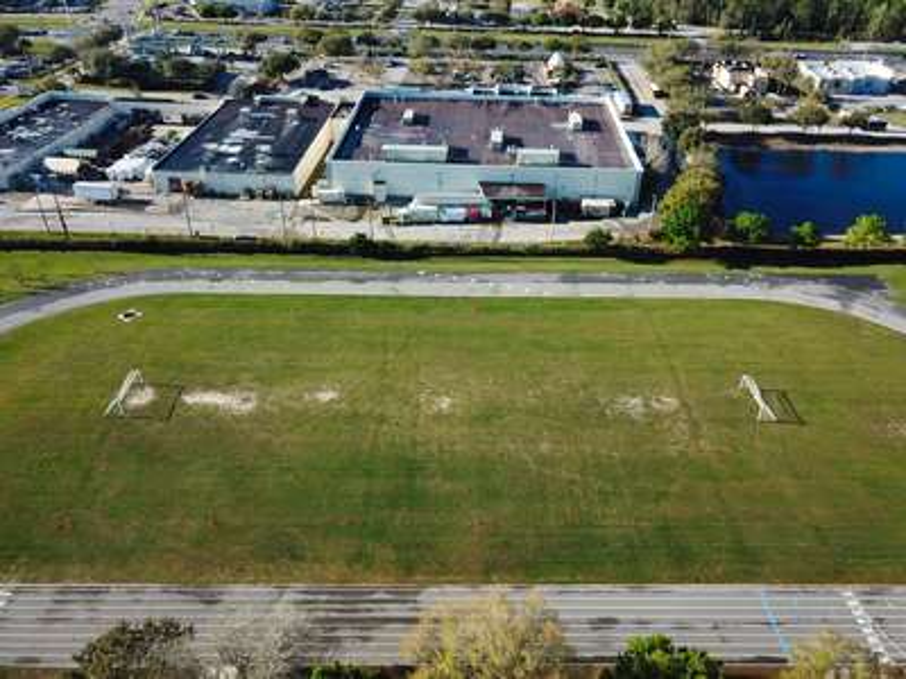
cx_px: 453
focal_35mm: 26
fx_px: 680
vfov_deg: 53.1
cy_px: 340
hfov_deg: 67.3
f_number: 2.2
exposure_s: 1/691
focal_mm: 4.73
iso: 100
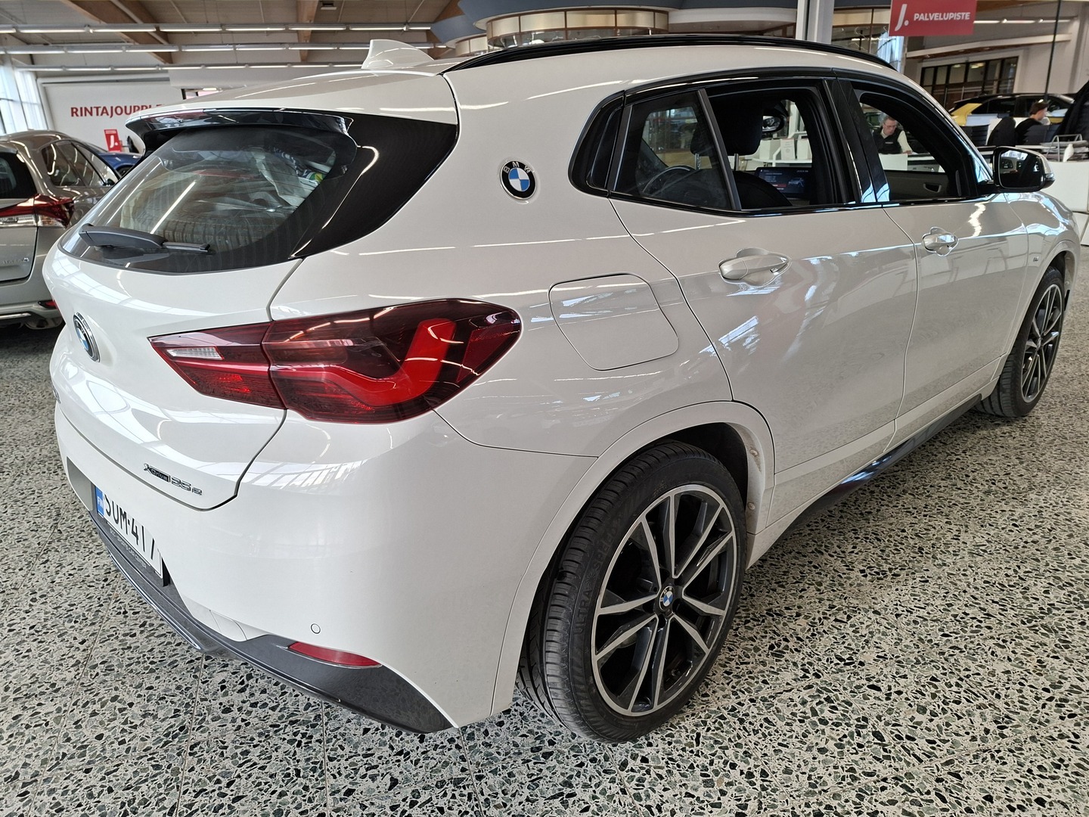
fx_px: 724
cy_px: 408
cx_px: 544
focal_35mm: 23
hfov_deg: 73.9
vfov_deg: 58.9
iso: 50
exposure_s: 1/100
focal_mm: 5.54
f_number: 1.8
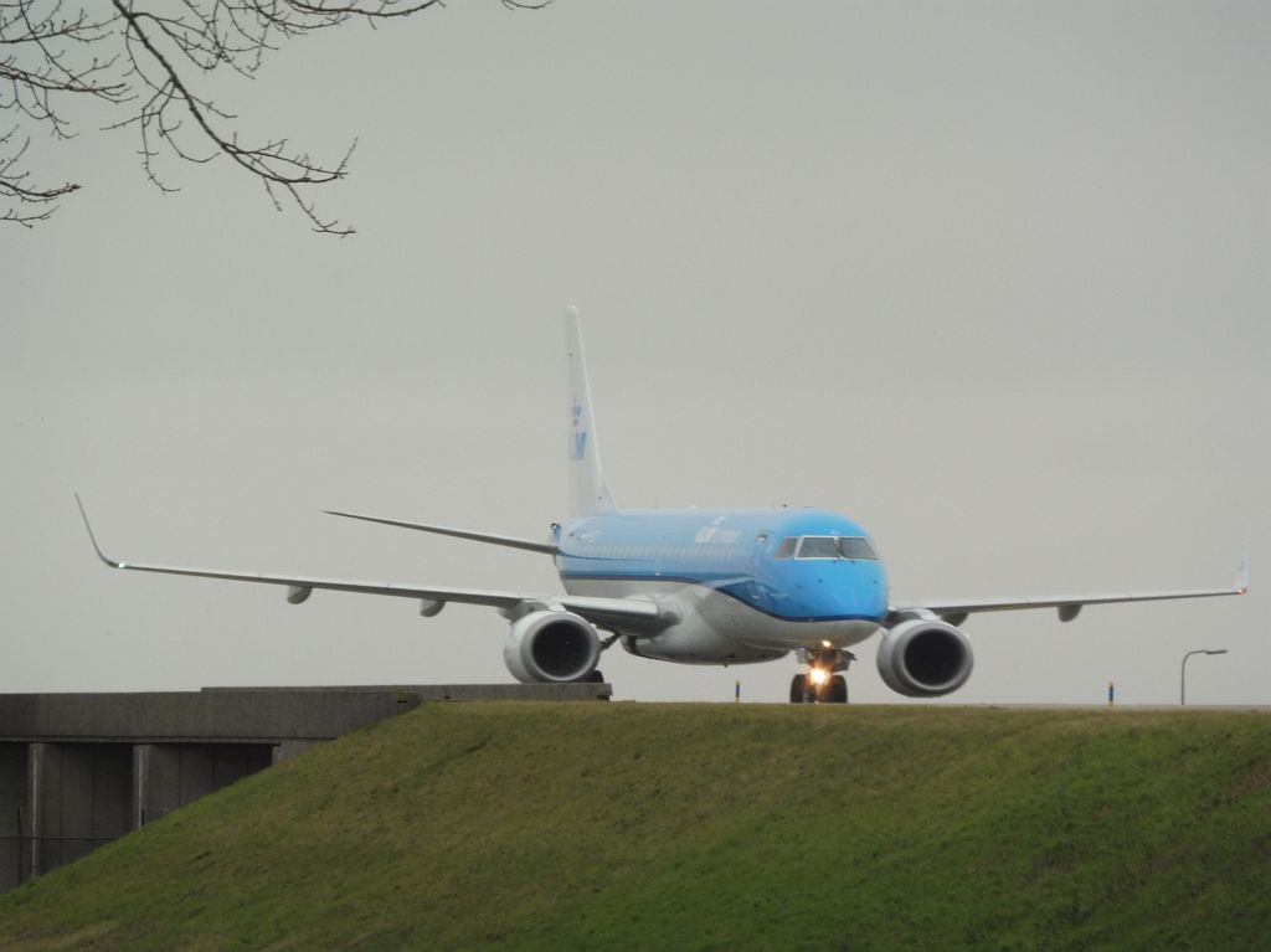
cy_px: 476
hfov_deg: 4.6
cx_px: 636
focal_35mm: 434
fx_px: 15928
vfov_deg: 3.4
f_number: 6.2
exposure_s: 1/125
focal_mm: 77.4
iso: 160
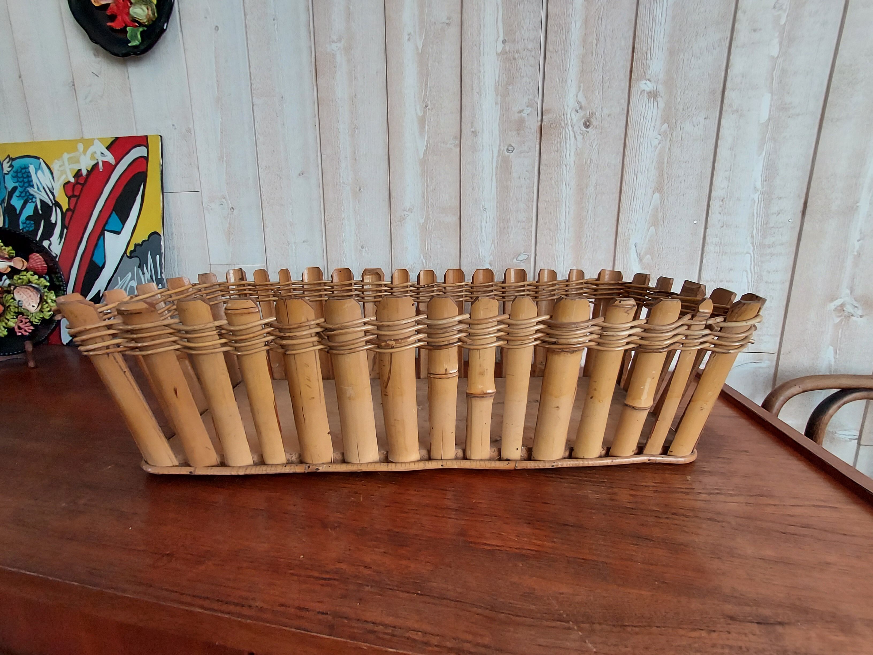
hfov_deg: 106.2
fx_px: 328
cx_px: 436
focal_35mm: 13
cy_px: 328
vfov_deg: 89.9
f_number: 2.2
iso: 80
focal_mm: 1.42
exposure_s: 1/50
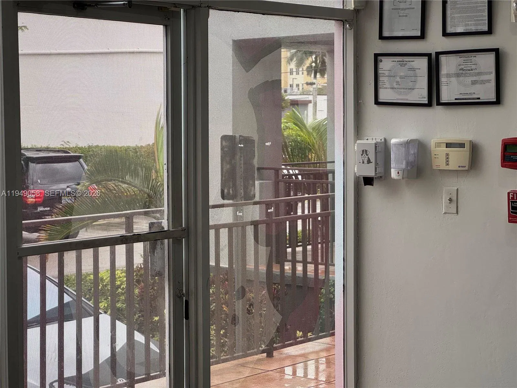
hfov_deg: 25.3
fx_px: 1150
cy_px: 194
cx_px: 258
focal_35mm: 77
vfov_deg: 19.1
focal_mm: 9
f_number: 2.8
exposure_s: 1/120
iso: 80
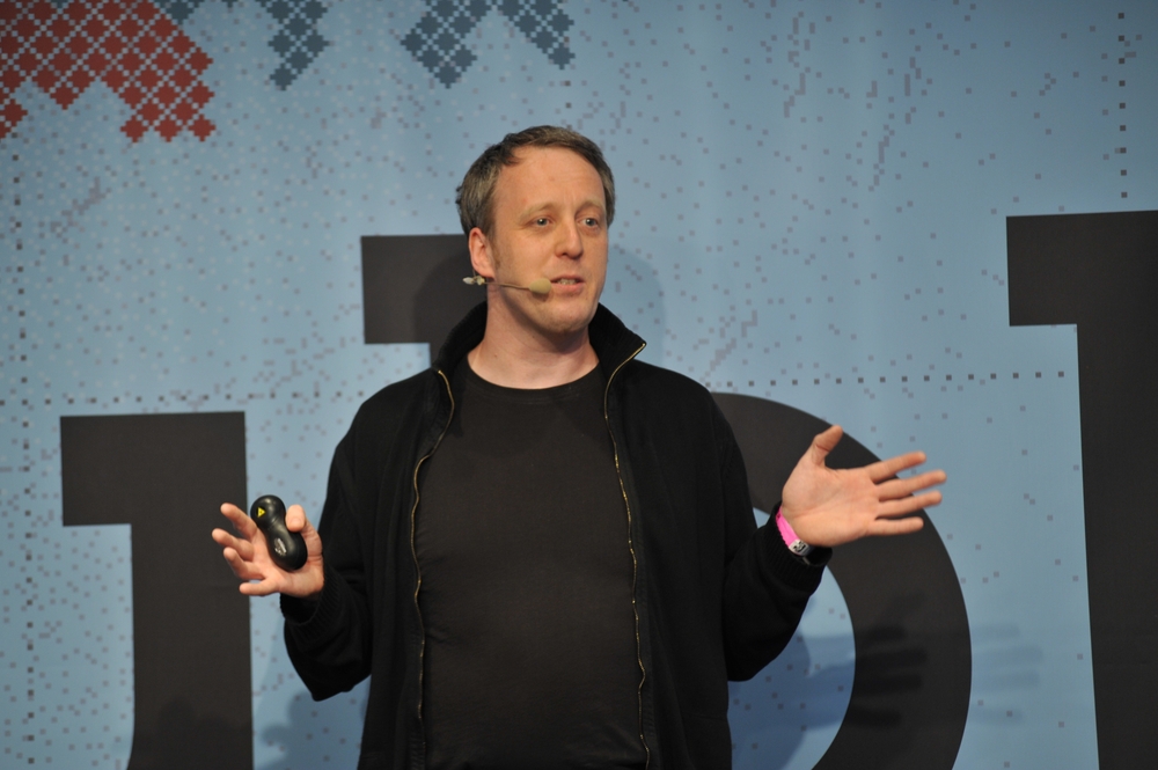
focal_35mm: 200
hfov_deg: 10.3
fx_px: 6428
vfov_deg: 6.9
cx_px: 579
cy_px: 385
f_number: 3.2
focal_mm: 200
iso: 800
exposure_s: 1/80
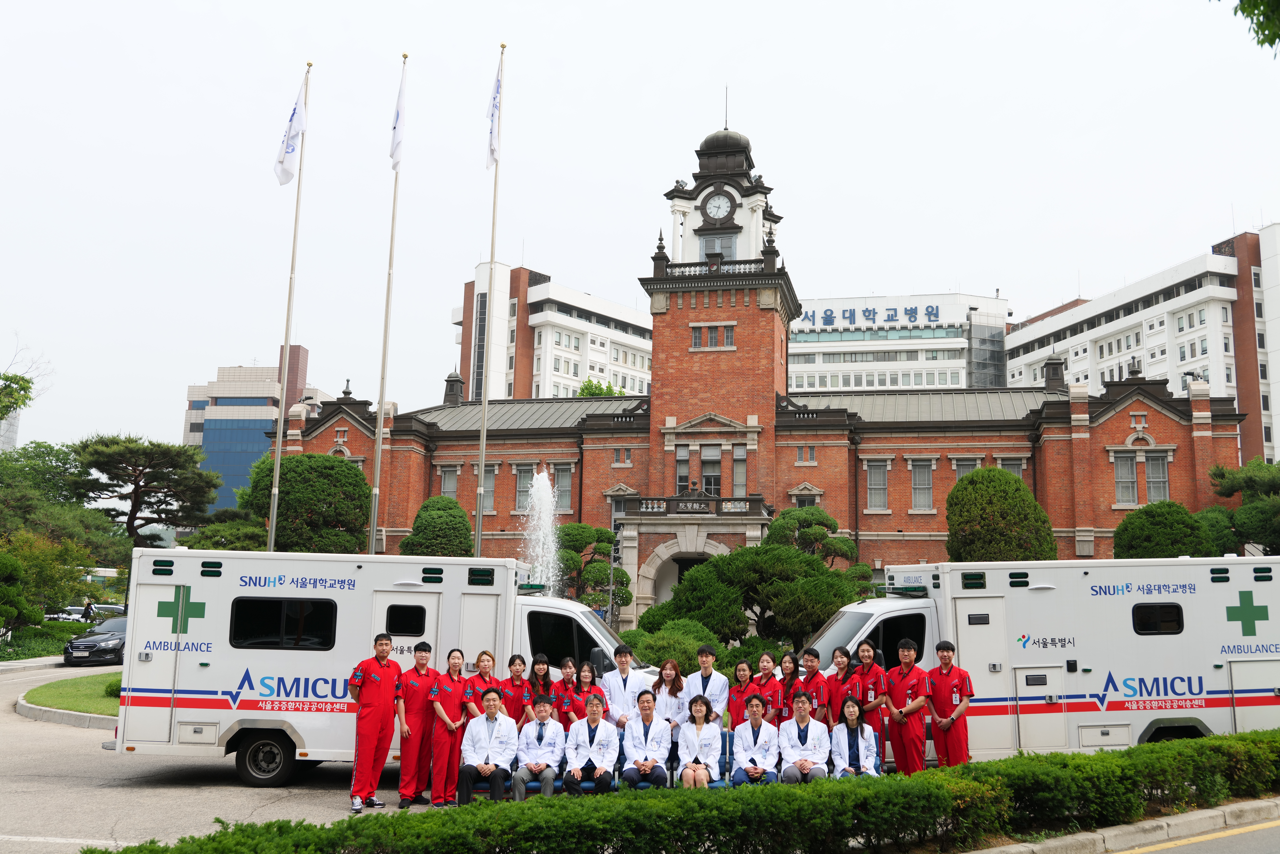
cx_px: 640
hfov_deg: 57.2
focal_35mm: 33
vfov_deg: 40.0
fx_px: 1174
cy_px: 427
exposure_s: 1/200
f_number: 5
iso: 100
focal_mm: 33
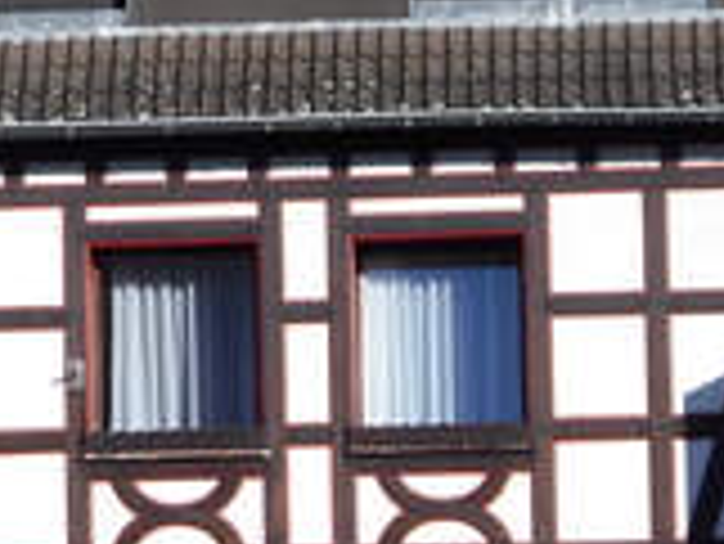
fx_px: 6719
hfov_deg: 6.1
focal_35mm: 321
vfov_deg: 4.6
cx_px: -328
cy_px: 346
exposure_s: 1/250
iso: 80
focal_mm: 15.4
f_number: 6.3
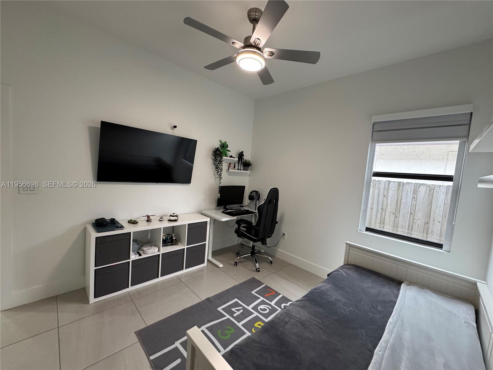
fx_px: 199
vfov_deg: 85.7
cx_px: 246
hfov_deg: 102.1
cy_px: 185
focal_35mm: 14
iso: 320
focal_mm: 2.22
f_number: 2.2
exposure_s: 1/60
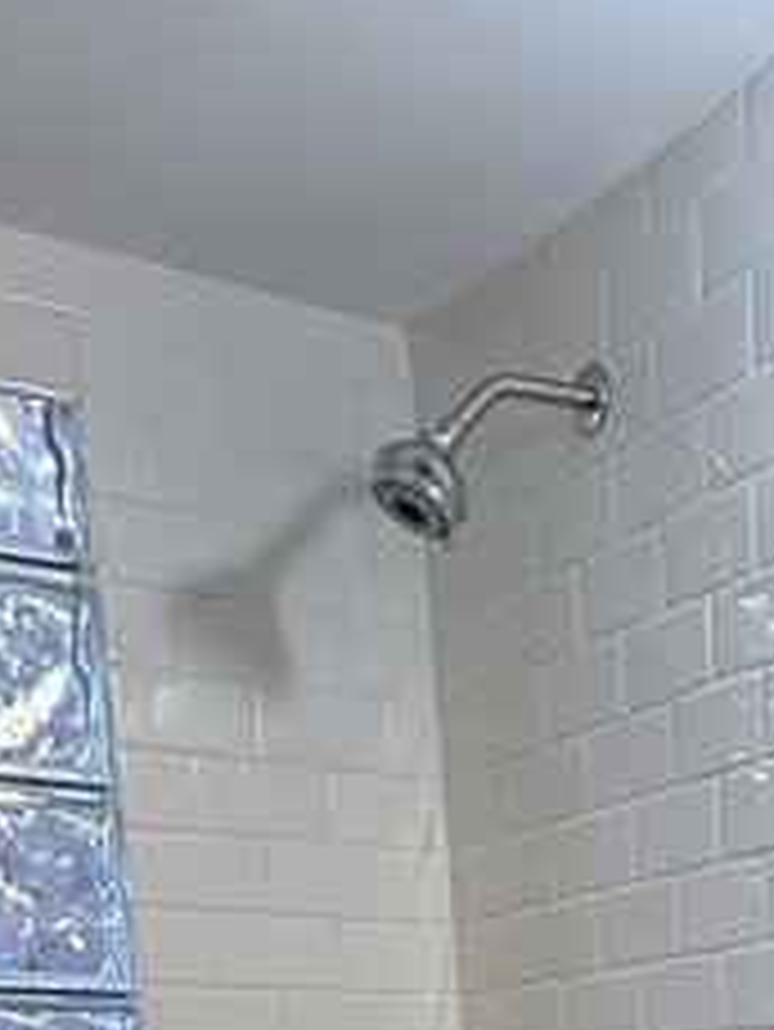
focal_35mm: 66
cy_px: 1727
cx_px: 832
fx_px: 1966
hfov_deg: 21.2
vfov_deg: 21.8
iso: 125
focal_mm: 2.22
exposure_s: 1/120
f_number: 2.2
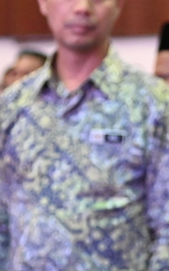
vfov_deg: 4.9
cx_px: 303
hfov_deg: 3.0
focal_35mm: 428
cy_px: 164
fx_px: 3162
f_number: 4
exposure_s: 1/100
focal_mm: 78
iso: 5000
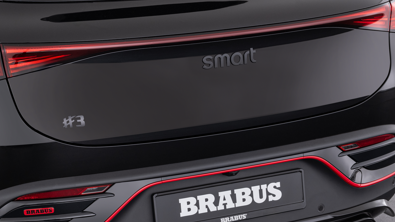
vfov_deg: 13.6
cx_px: 146
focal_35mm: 89
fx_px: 932
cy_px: 141
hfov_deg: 23.9
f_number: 10
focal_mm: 58
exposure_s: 1/100
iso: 400
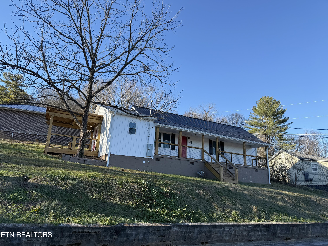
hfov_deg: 71.6
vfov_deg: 56.8
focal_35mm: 24
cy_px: 123
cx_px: 164
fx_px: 227
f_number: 1.78
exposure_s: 1/1689
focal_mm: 6.76
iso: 80
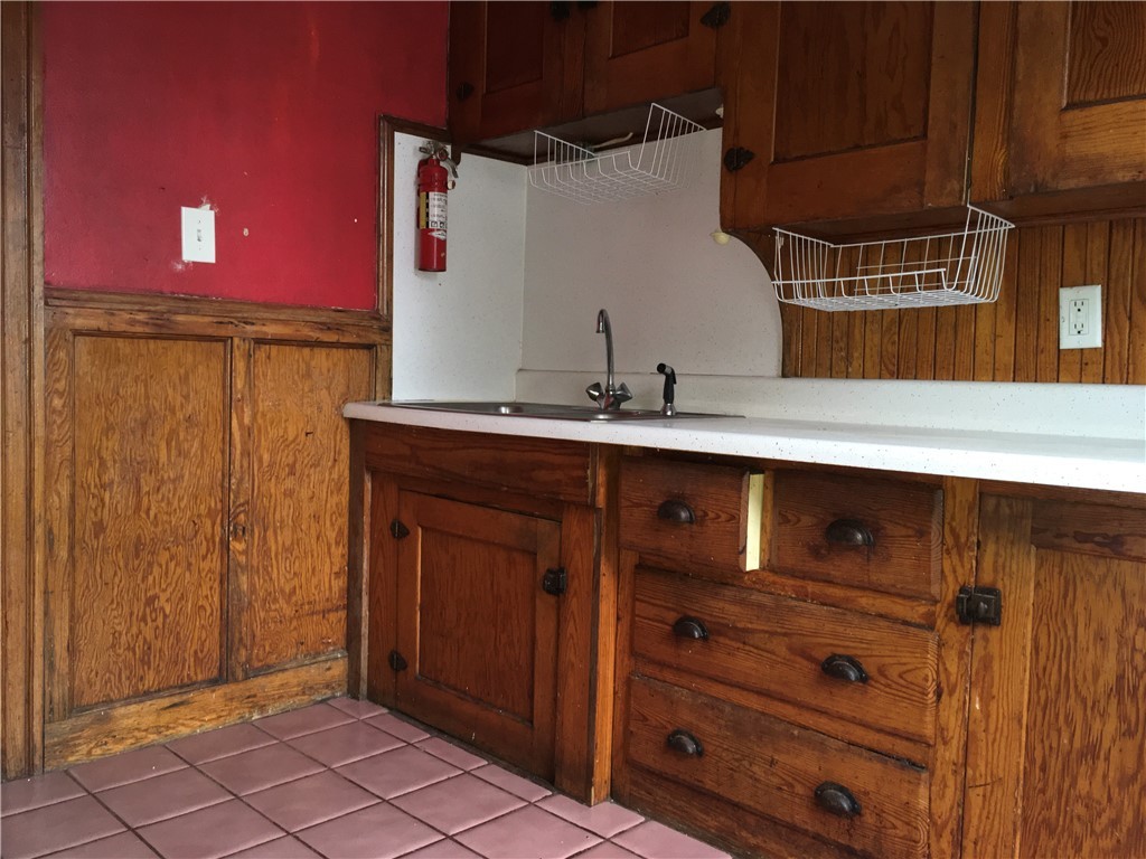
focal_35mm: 29
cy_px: 430
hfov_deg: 61.7
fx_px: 960
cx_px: 573
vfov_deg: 48.2
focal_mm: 4.15
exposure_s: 1/20
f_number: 2.2
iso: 100
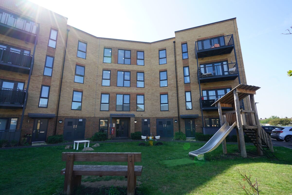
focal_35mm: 16
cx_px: 146
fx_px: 130
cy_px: 98
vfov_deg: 73.8
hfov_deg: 96.7
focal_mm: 16
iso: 100
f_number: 9
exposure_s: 1/80
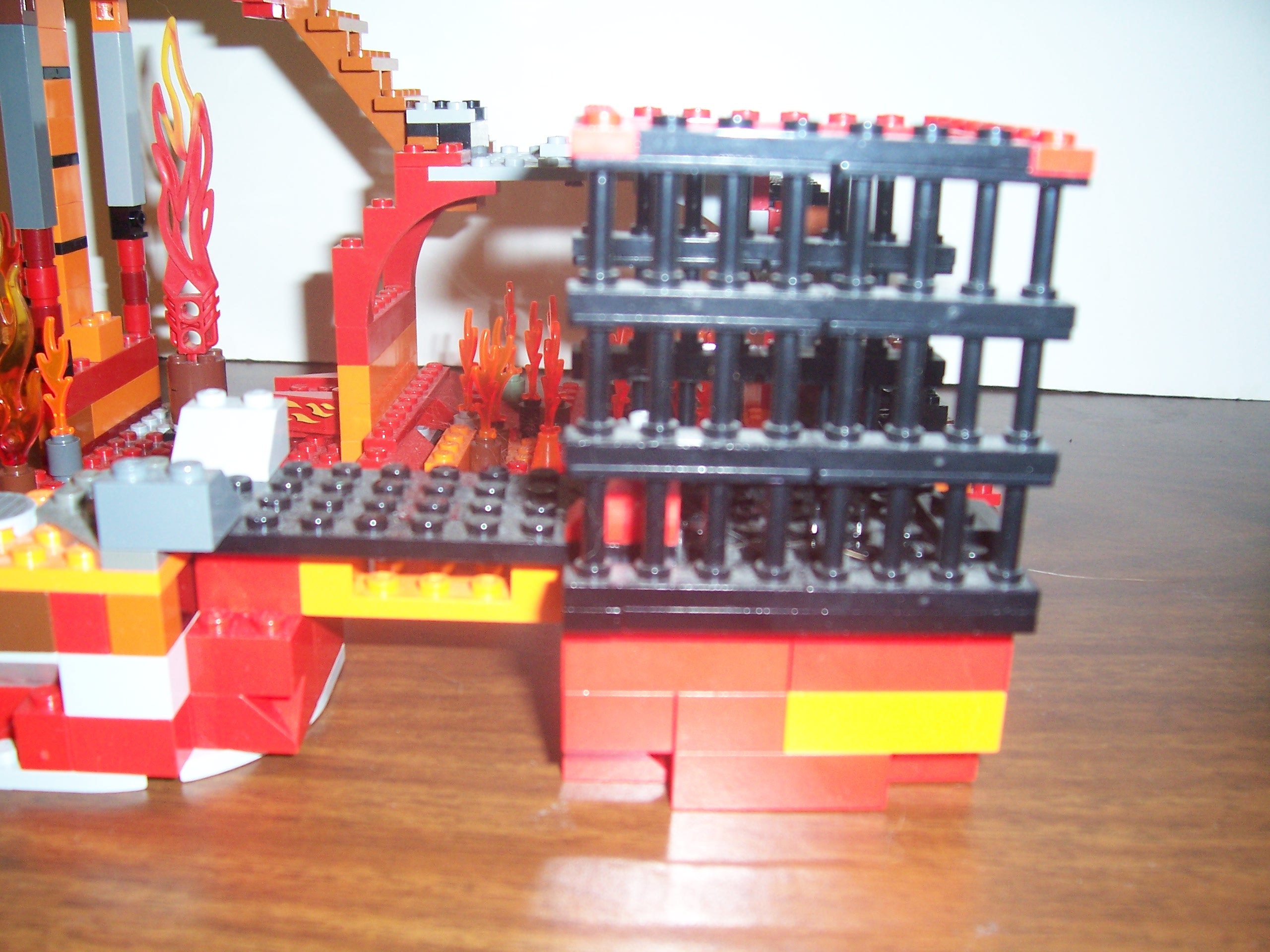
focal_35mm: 34
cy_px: 476
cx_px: 635
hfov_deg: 54.0
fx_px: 1247
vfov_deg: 41.8
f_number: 2.7
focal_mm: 5.6
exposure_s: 1/60
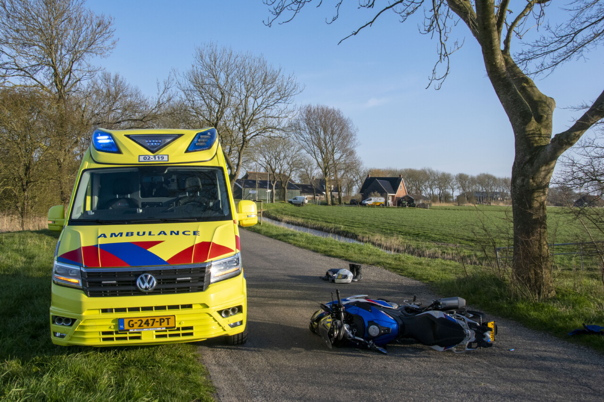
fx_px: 604
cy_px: 201
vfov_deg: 36.9
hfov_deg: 53.1
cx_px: 302
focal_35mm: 36
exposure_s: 1/640
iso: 640
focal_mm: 24
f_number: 13
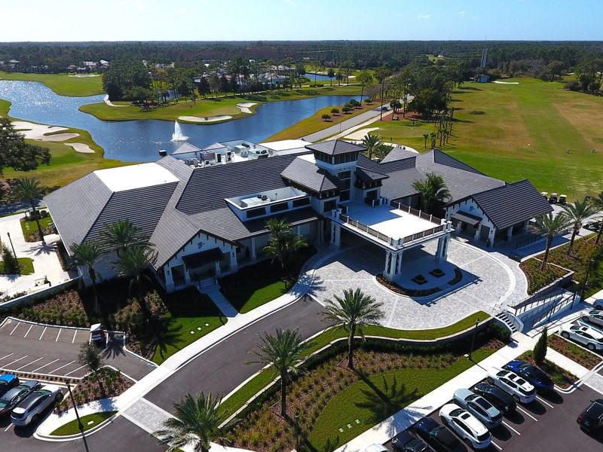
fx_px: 435
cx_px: 310
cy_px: 263
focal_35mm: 25
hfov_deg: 69.4
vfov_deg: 54.6
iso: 100
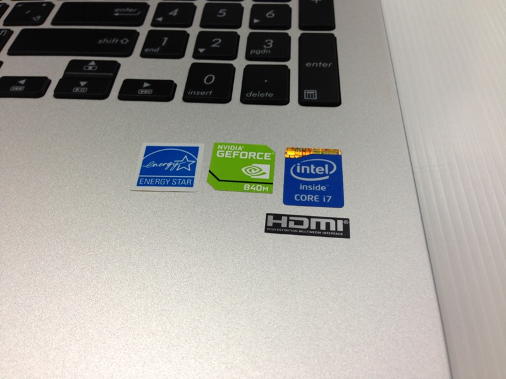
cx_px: 253
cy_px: 190
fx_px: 482
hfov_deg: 55.4
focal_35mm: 33
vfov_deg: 42.9
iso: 50
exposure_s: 1/33
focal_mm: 4.12
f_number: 2.4
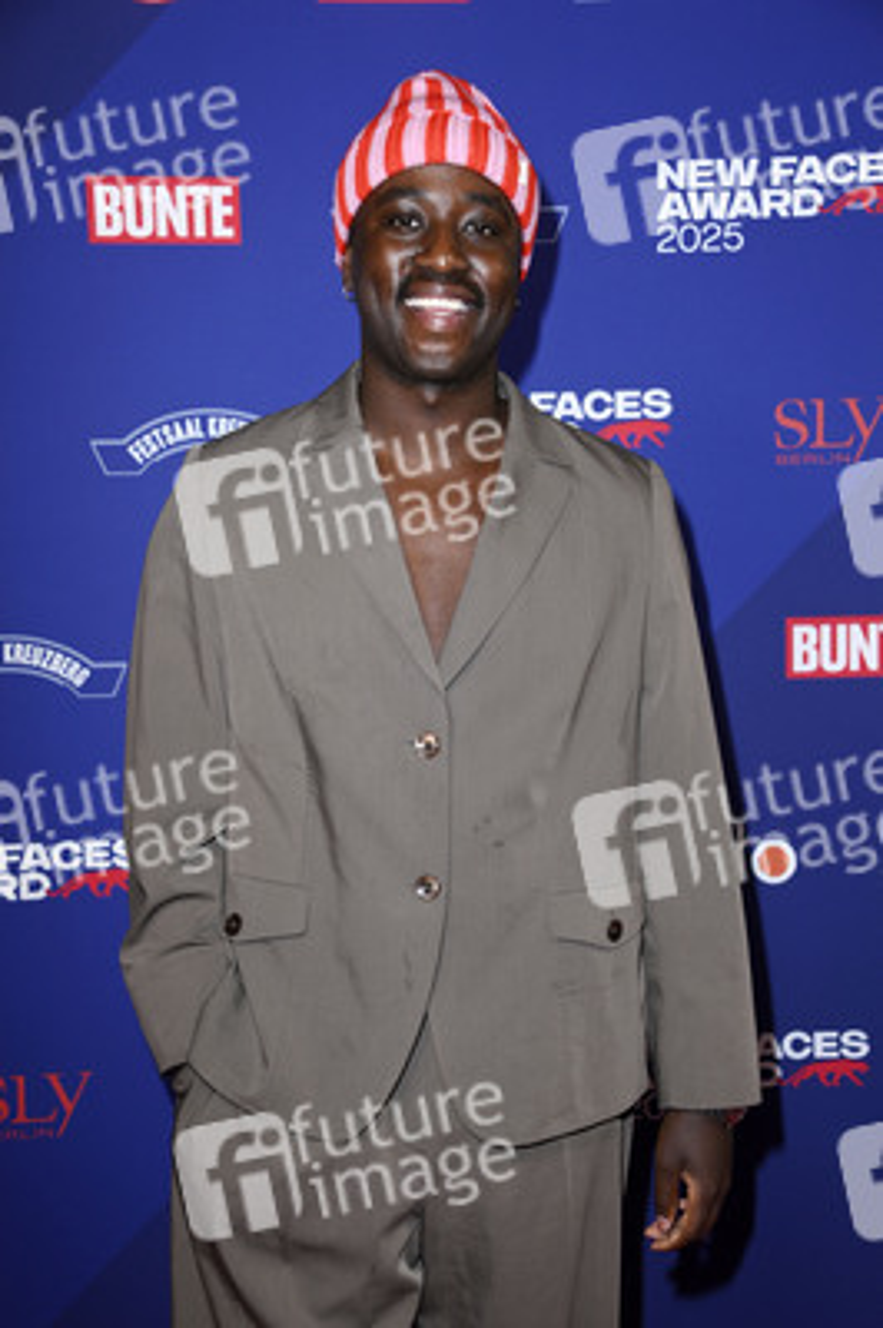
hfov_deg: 24.6
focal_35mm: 55
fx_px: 2027
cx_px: 442
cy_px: 664
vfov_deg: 36.3
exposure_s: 1/250
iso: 640
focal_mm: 55
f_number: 5.6
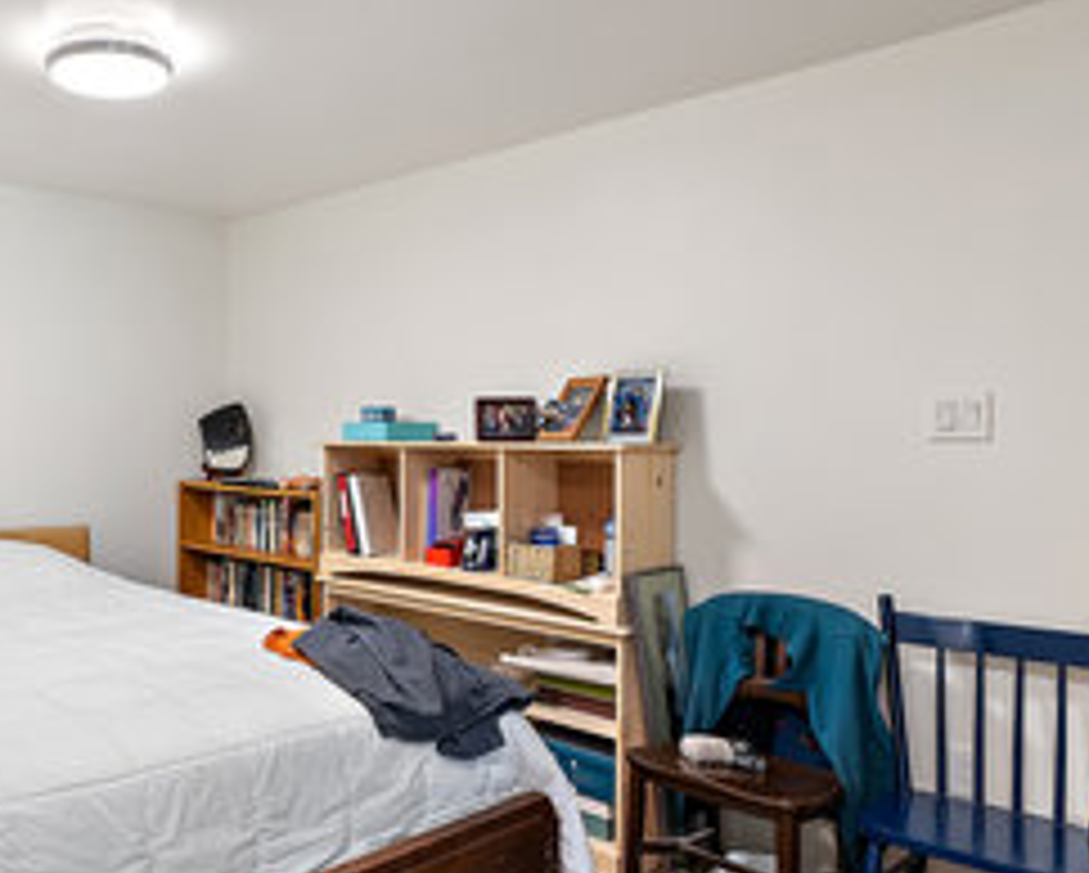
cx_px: 187
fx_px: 871
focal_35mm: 27
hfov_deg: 58.1
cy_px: 472
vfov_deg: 53.2
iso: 320
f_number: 7.1
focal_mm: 16
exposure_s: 1/2
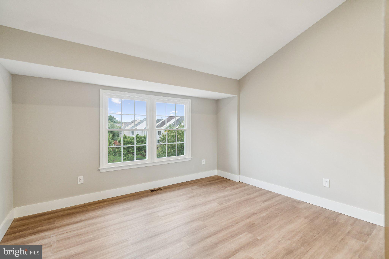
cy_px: 130
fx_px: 162
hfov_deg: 100.4
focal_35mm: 15
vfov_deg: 77.3
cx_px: 194
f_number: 7.1
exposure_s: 1/13
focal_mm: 10
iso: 200
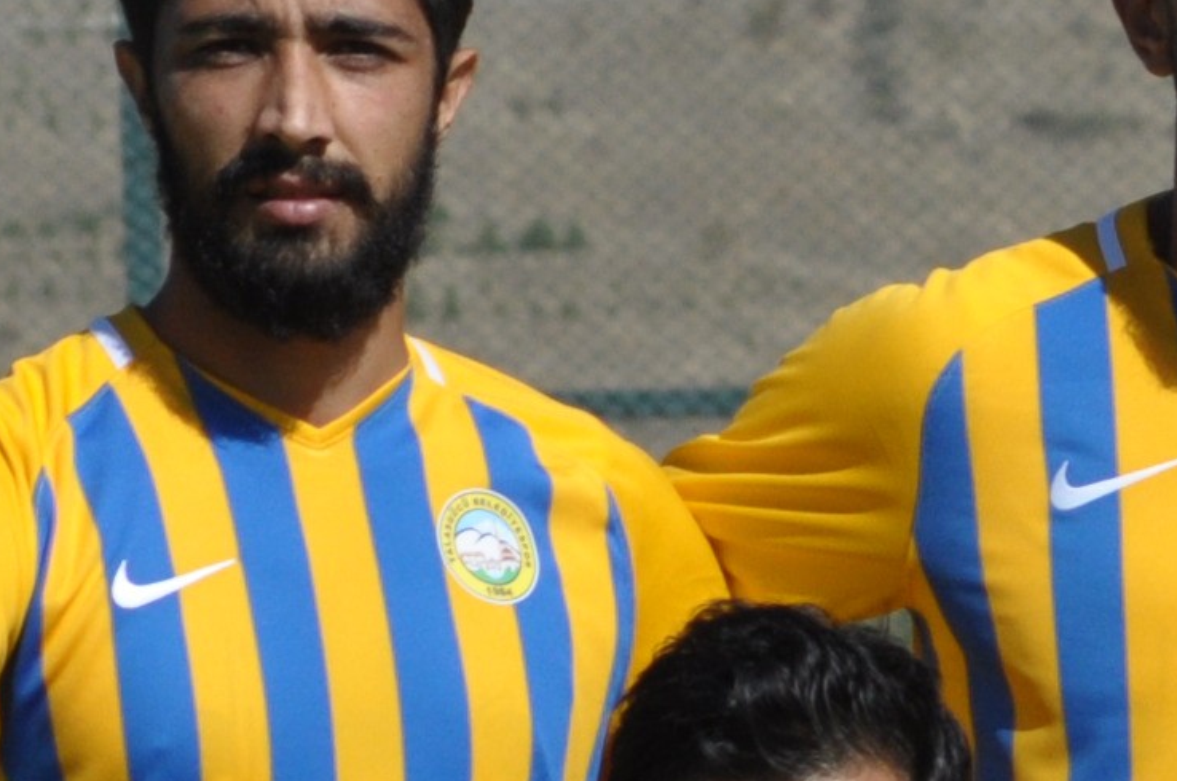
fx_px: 31312
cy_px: 1450
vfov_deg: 1.4
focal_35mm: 959
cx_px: 2789
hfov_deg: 2.1
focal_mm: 110
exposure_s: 1/1250
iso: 400
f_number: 9
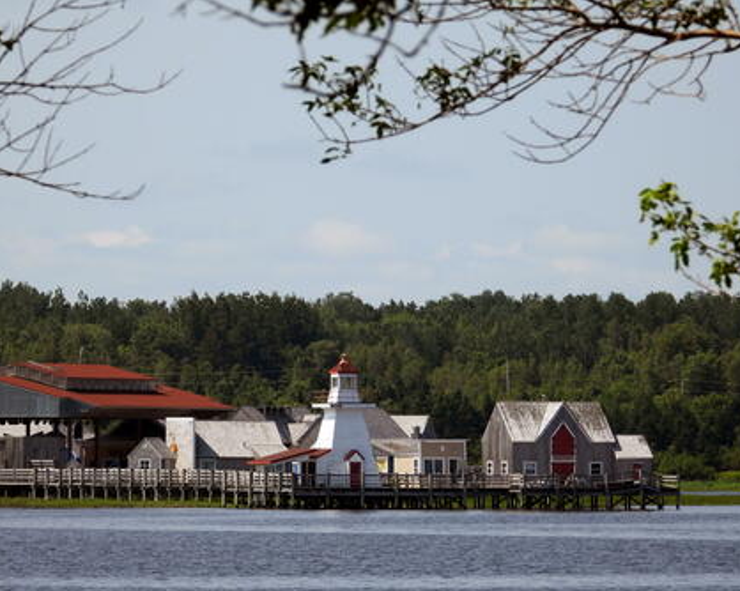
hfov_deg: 4.6
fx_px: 9194
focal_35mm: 420
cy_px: 296
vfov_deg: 3.7
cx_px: 366
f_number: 5
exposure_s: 1/800
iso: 100
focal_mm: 71.9
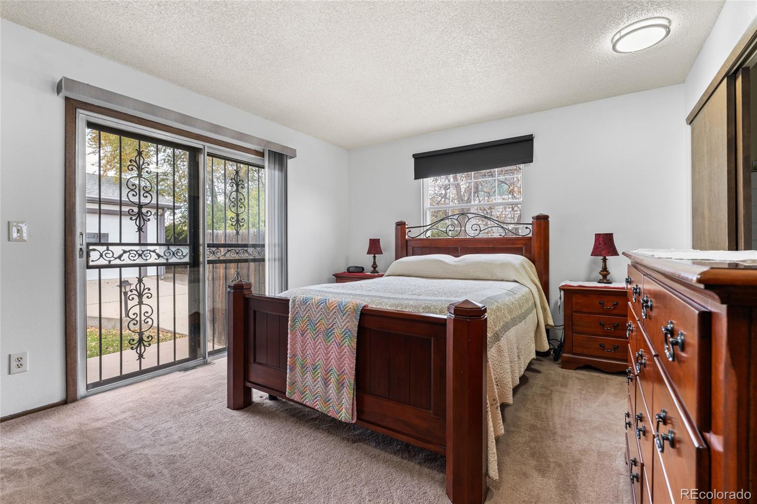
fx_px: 347
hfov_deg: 95.0
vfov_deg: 72.0
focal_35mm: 16
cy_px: 252
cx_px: 378
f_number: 8
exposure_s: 1/5
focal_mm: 16.5
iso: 400
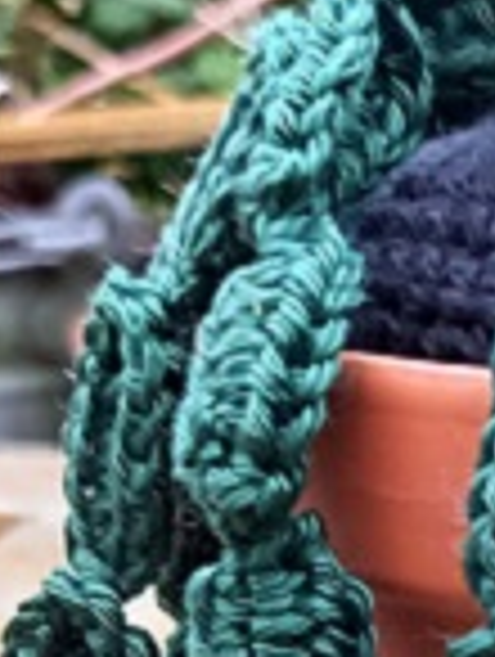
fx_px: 2167
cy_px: 1035
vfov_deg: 15.6
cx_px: 778
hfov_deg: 12.3
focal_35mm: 114
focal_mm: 4.65
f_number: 1.8
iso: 320
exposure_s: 1/33
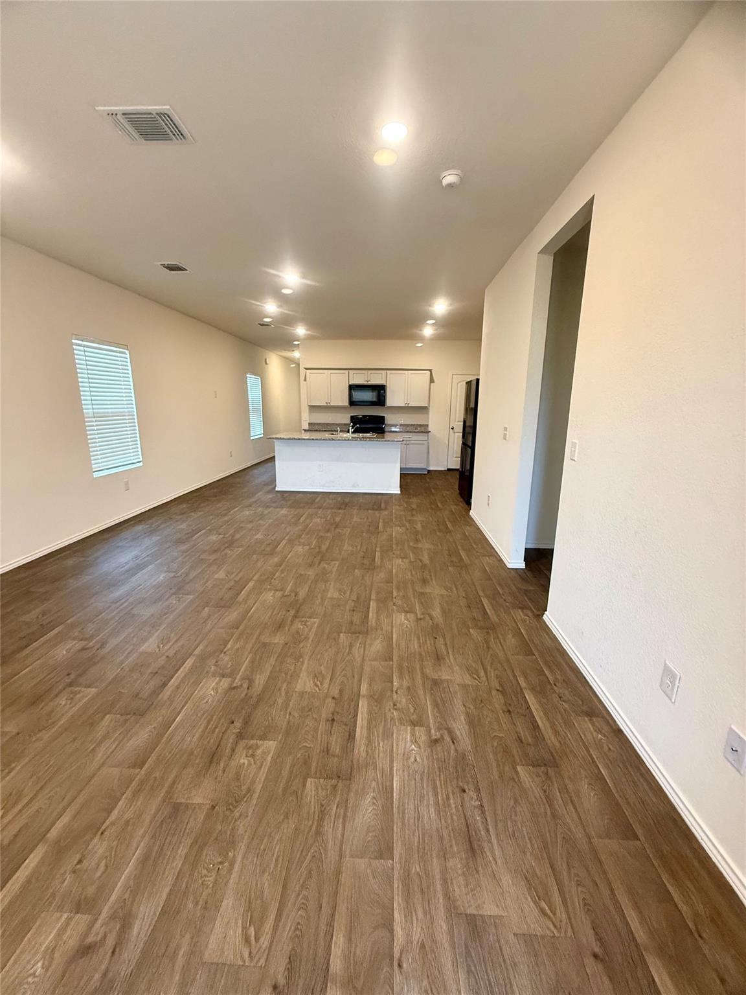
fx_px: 402
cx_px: 373
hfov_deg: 85.7
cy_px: 498
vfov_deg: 102.1
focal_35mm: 14
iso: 320
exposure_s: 1/60
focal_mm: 2.22
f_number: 2.2
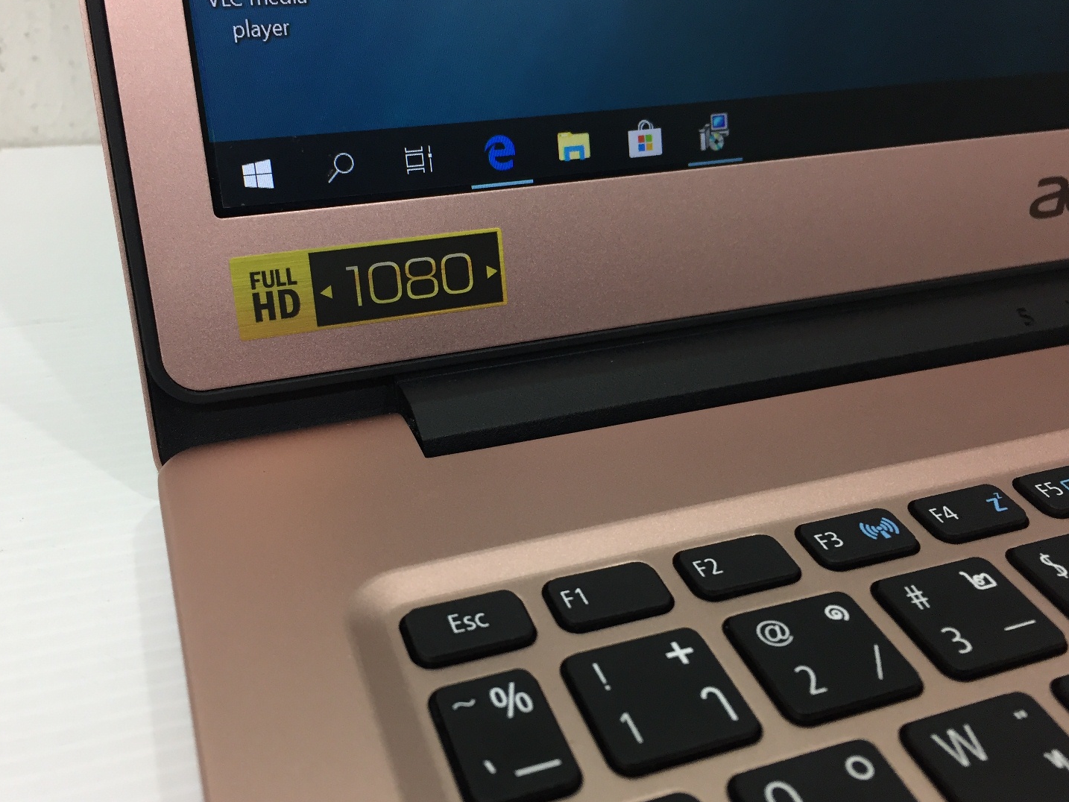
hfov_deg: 55.3
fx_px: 1019
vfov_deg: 42.9
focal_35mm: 33
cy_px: 376
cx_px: 494
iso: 100
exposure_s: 1/33
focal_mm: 4.15
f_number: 2.2
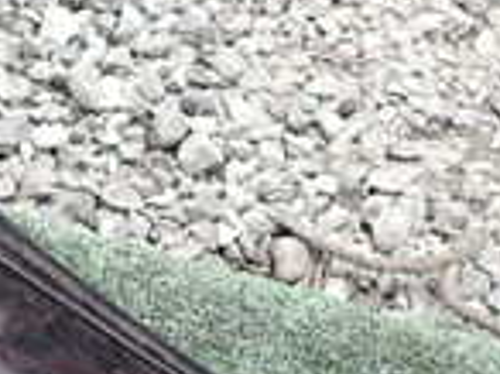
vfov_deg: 13.8
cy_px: 474
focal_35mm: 103
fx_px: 1485
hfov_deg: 18.9
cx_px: 92
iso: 100
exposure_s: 1/100
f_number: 2.8
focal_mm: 4.5
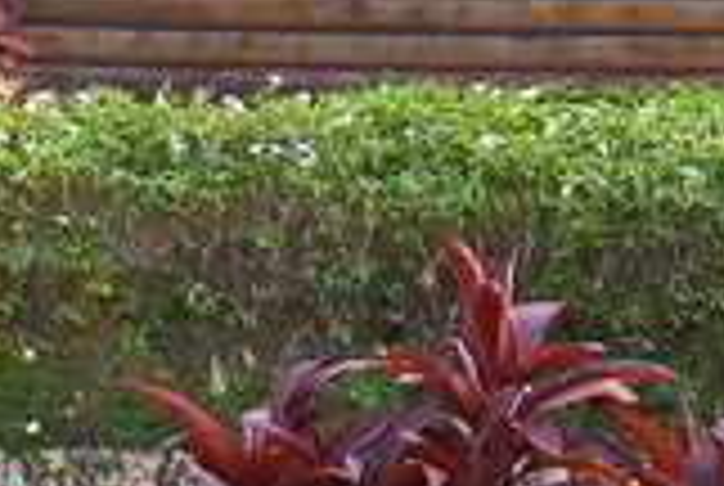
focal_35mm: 282
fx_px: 5692
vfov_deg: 4.7
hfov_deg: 7.3
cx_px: 540
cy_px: -873
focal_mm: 27
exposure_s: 1/125
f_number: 5.6
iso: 400
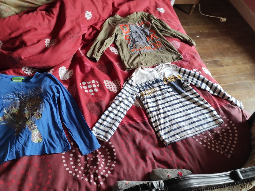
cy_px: 109
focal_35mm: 30
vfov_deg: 46.6
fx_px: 221
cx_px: 114
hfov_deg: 59.9
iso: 191
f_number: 1.89
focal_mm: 5.43
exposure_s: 1/33
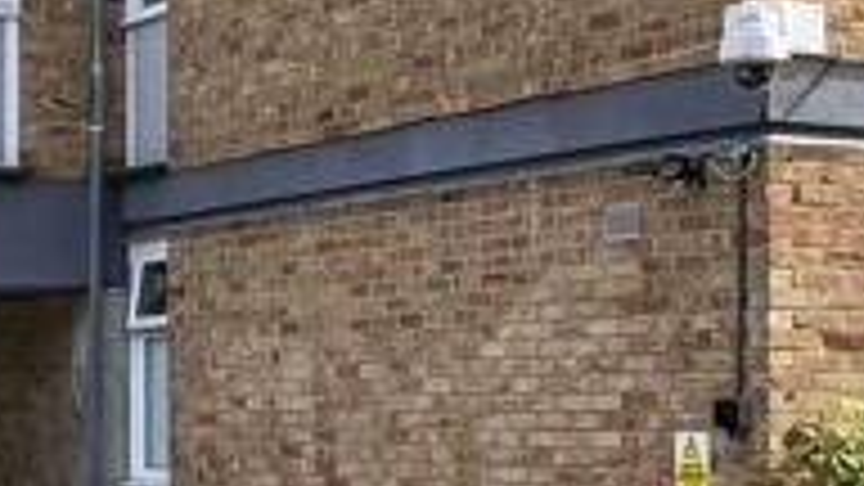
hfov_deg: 22.4
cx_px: 504
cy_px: -133
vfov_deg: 12.4
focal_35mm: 95
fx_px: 2176
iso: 320
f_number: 8
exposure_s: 1/500
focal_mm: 17
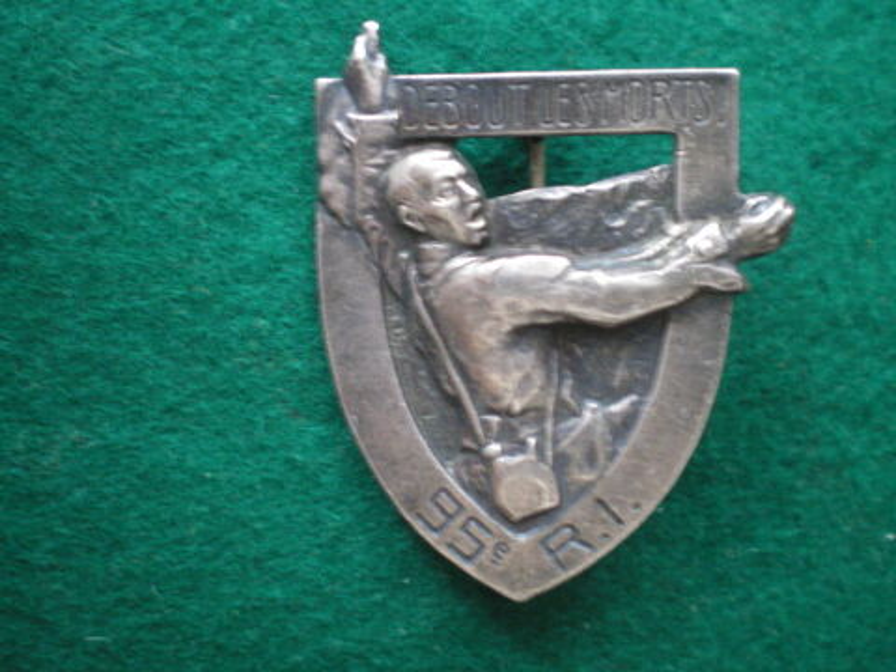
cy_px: 336
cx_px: 448
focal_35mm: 38
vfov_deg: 37.7
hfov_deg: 49.0
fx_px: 984
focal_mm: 6.3
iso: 400
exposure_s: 1/13
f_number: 3.1
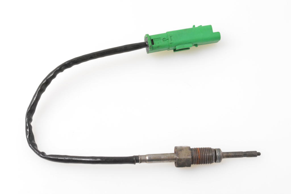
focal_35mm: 72
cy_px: 97
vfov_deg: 18.9
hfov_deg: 28.1
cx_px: 146
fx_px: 582
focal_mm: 48
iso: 6400
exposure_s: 1/320
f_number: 9
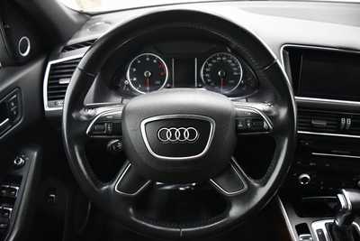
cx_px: 180
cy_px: 120
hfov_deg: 67.4
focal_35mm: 27
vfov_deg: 48.0
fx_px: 270
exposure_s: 1/60
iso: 5600
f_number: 3.5
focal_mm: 18
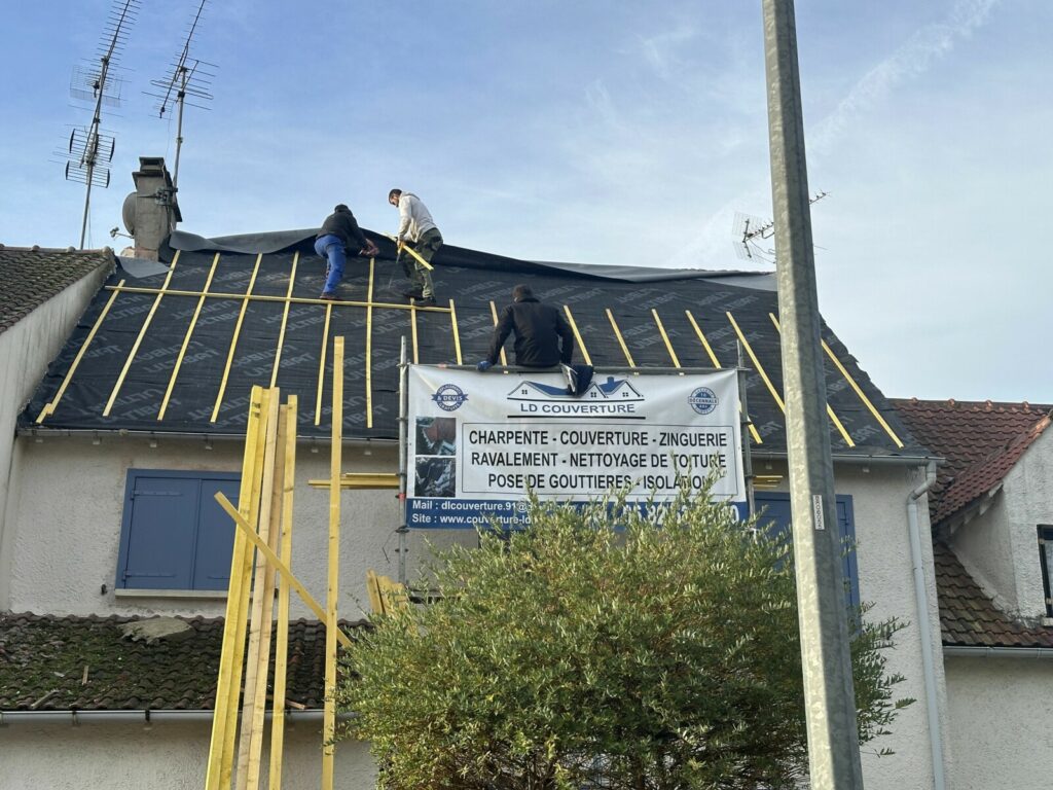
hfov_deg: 39.7
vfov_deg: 30.3
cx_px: 526
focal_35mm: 48
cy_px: 395
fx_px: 1460
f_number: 1.78
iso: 64
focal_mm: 6.86
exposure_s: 1/1953
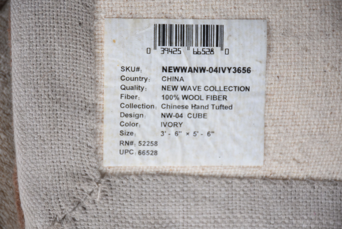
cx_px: 171
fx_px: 1996
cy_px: 114
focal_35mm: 210
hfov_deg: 9.8
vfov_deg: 6.6
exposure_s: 1/60
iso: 100
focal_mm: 140
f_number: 7.1
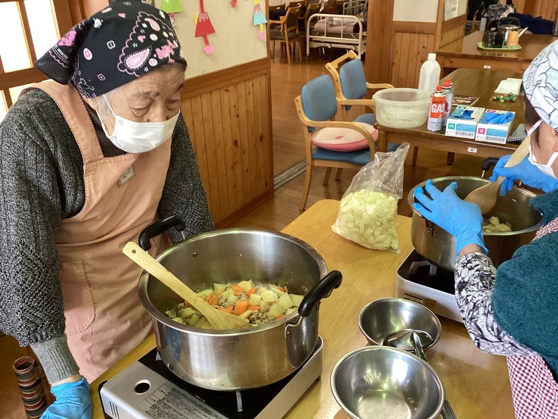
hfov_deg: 58.4
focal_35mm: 31
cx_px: 279
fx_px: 500
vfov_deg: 45.4
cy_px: 210
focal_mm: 3.3
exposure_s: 1/60
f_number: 2.4
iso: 160
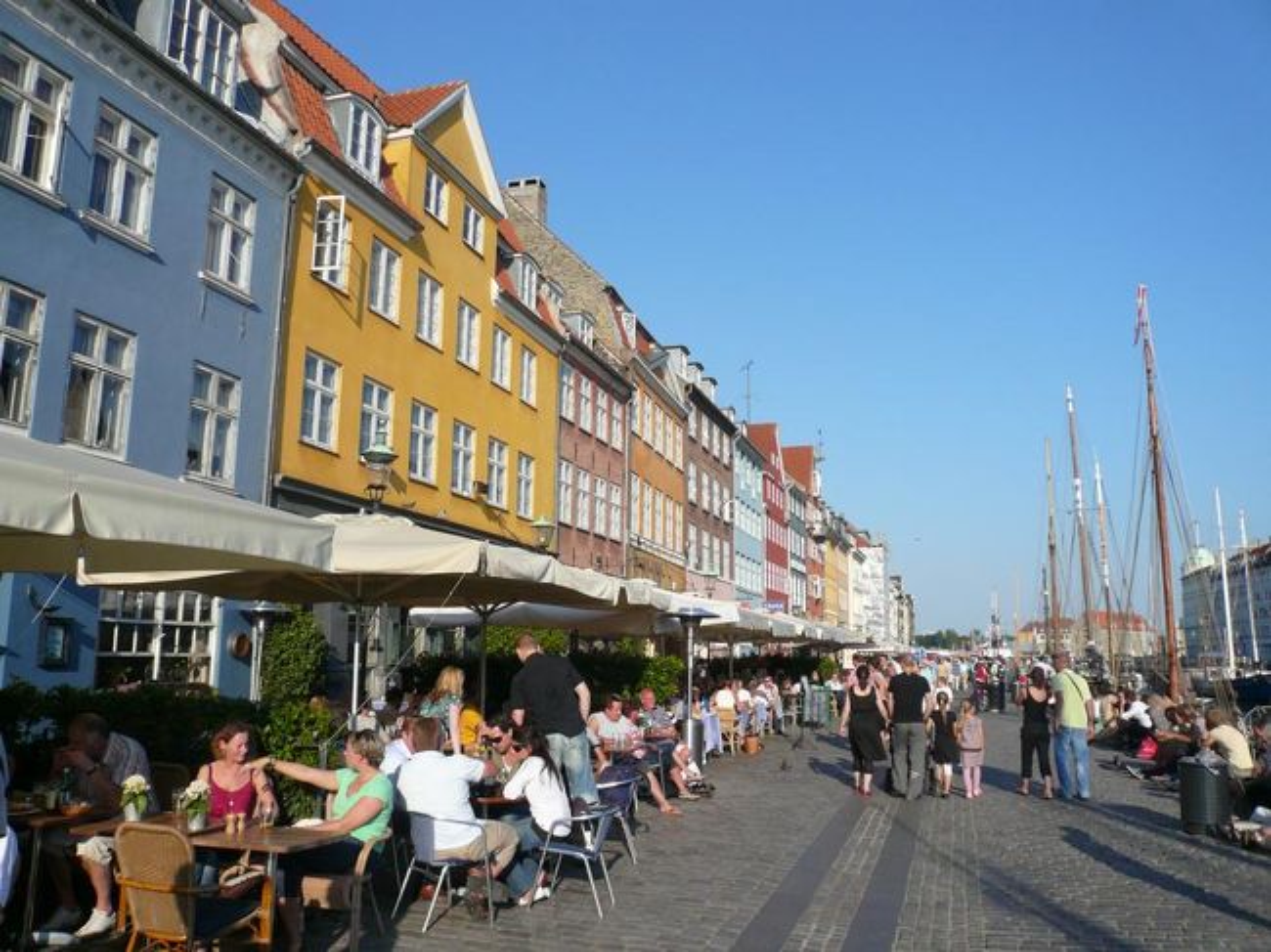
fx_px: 1028
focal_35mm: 28
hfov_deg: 63.5
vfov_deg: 49.7
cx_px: 636
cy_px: 476
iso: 100
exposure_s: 1/250
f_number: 8
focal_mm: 4.6
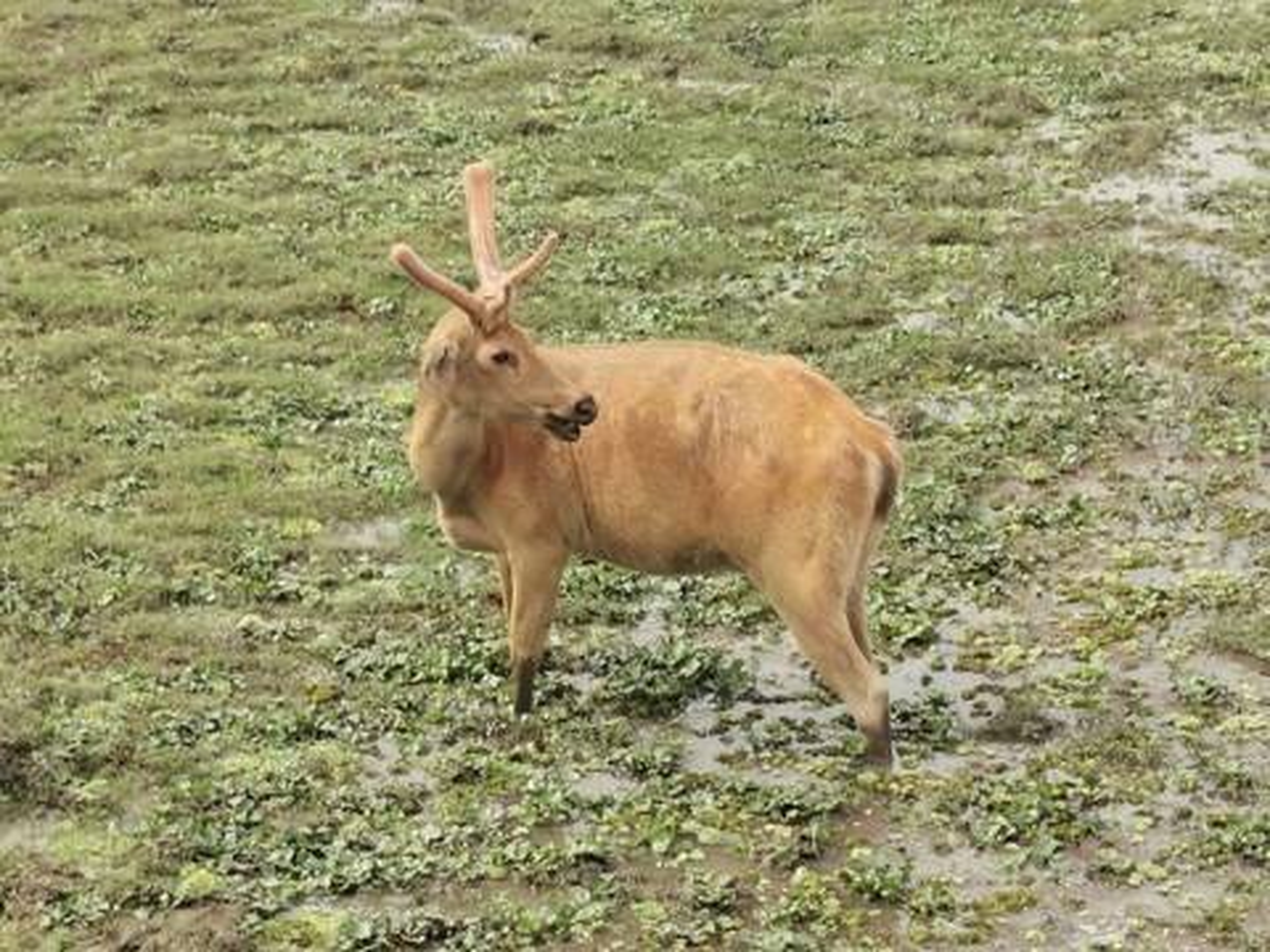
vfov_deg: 13.7
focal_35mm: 108
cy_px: 476
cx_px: 635
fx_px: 3962
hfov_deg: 18.2
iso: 50
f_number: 1.6
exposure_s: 1/1733
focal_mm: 5.56
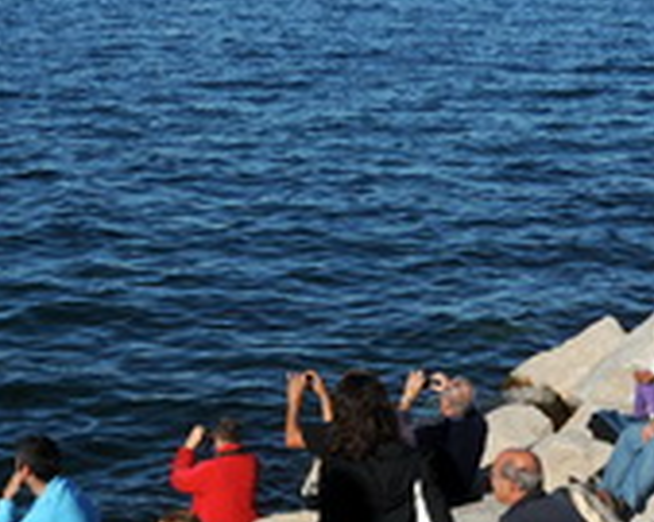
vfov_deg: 16.8
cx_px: 209
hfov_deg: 21.2
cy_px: 48
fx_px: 1741
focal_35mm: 90
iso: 200
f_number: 11
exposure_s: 1/500
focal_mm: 18
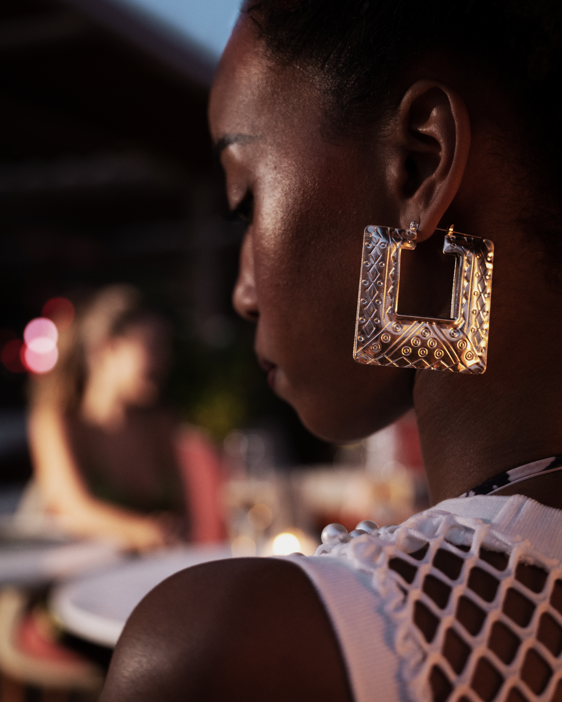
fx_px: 1081
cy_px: 366
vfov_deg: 36.0
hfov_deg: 29.1
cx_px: 282
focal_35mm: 52
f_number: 3.5
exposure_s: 1/50
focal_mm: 46
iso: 800
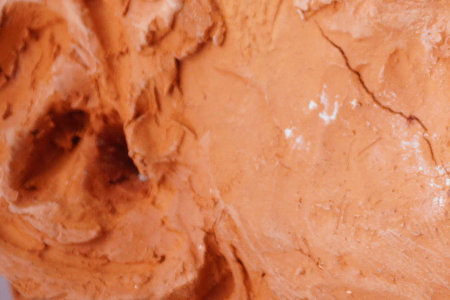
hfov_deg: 7.3
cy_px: 25
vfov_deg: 4.9
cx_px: 510
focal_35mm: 279
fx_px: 3488
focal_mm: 45
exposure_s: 1/80
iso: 320
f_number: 5.6
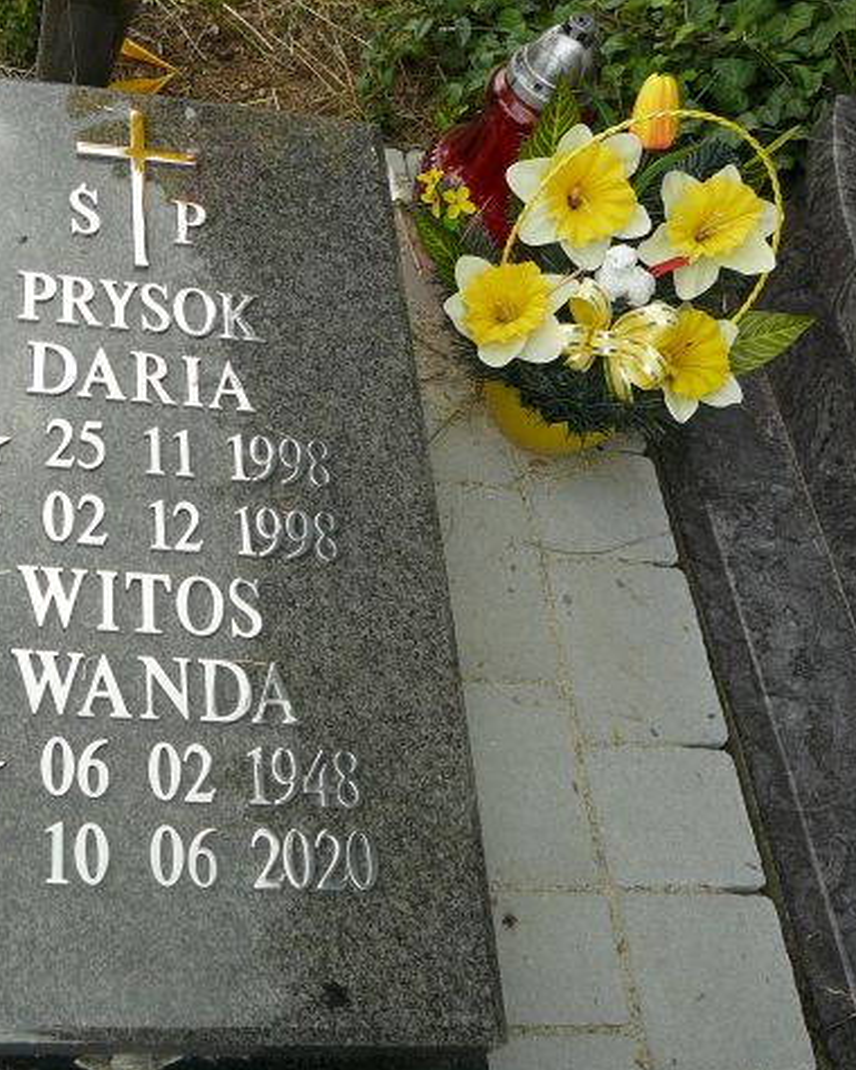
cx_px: 160
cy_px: 536
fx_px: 1457
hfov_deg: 31.8
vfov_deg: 40.3
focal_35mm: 46
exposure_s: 1/250
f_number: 2.8
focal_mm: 5.2
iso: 80
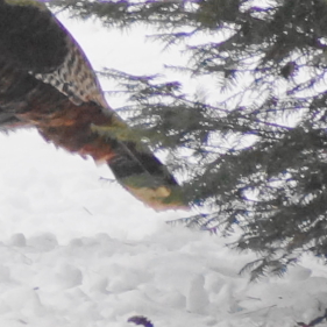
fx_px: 12130
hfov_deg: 1.5
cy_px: 6
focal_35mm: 1135
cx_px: -20
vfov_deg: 1.5
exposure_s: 1/400
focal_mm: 250
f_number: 6.3
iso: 800
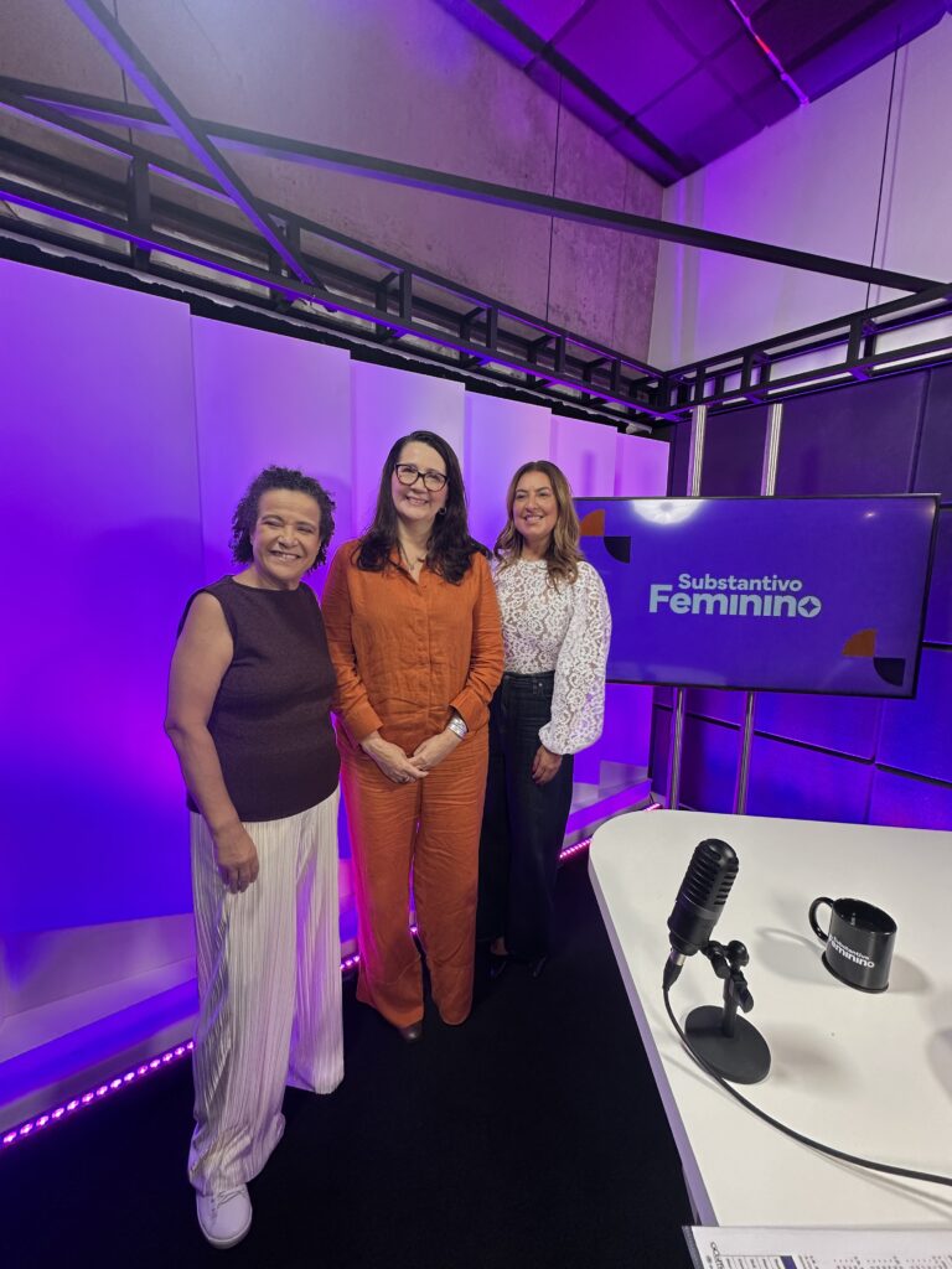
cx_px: 476
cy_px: 634
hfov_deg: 85.7
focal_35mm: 14
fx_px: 513
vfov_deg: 102.1
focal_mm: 2.22
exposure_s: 1/100
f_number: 2.2
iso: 160
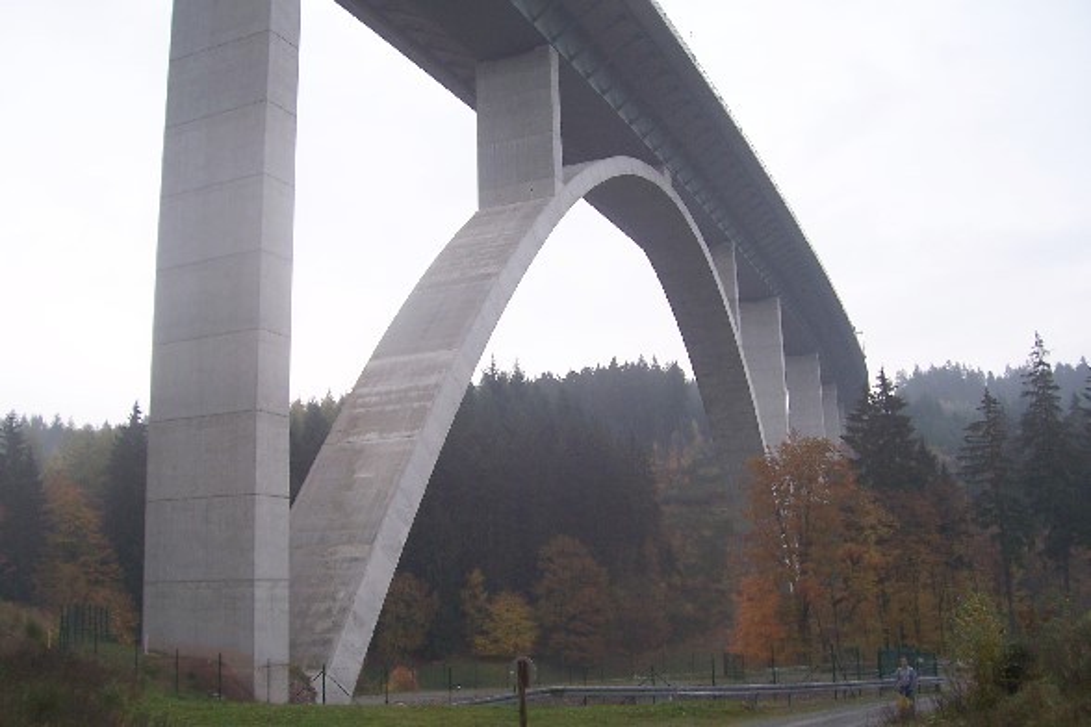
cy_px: 364
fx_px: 1030
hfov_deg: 55.8
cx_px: 546
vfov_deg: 38.9
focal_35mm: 34
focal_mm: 5.6
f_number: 2.7
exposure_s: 1/125
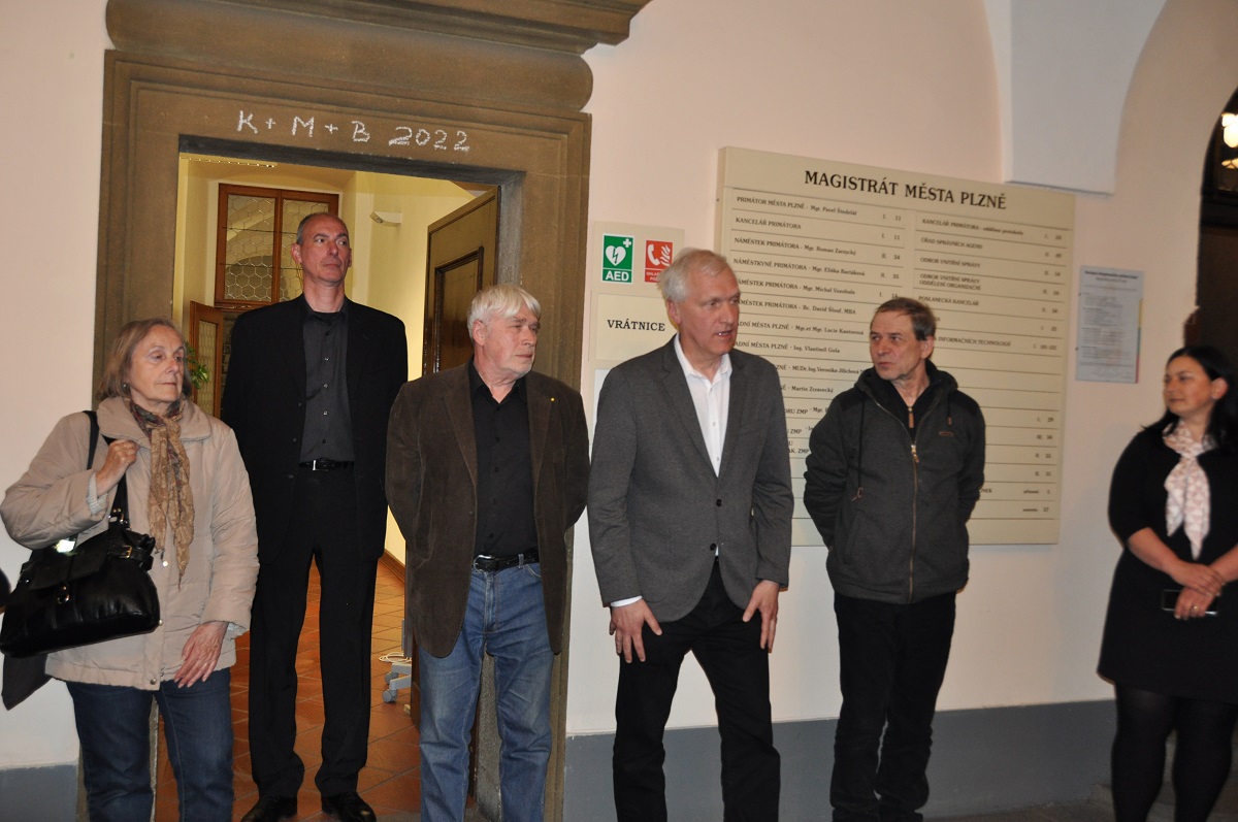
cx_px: 619
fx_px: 1133
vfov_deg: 39.9
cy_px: 411
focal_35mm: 33
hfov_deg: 57.3
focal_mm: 22
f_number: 3.8
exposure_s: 1/60
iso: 800
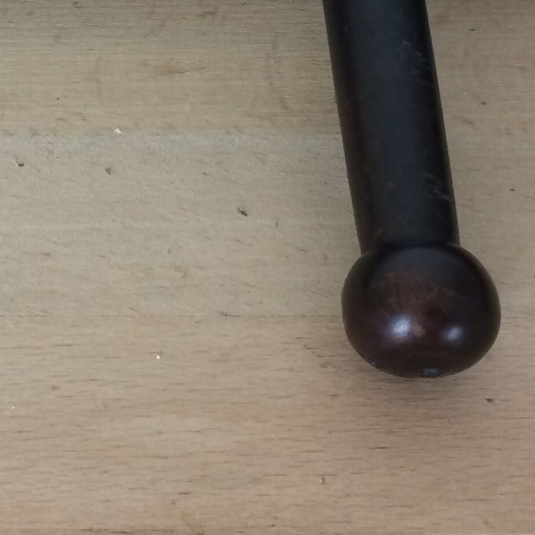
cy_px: -15
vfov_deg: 18.7
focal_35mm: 90
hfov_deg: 18.8
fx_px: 1574
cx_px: -2
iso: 100
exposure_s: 1/33
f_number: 2.2
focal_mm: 4.15
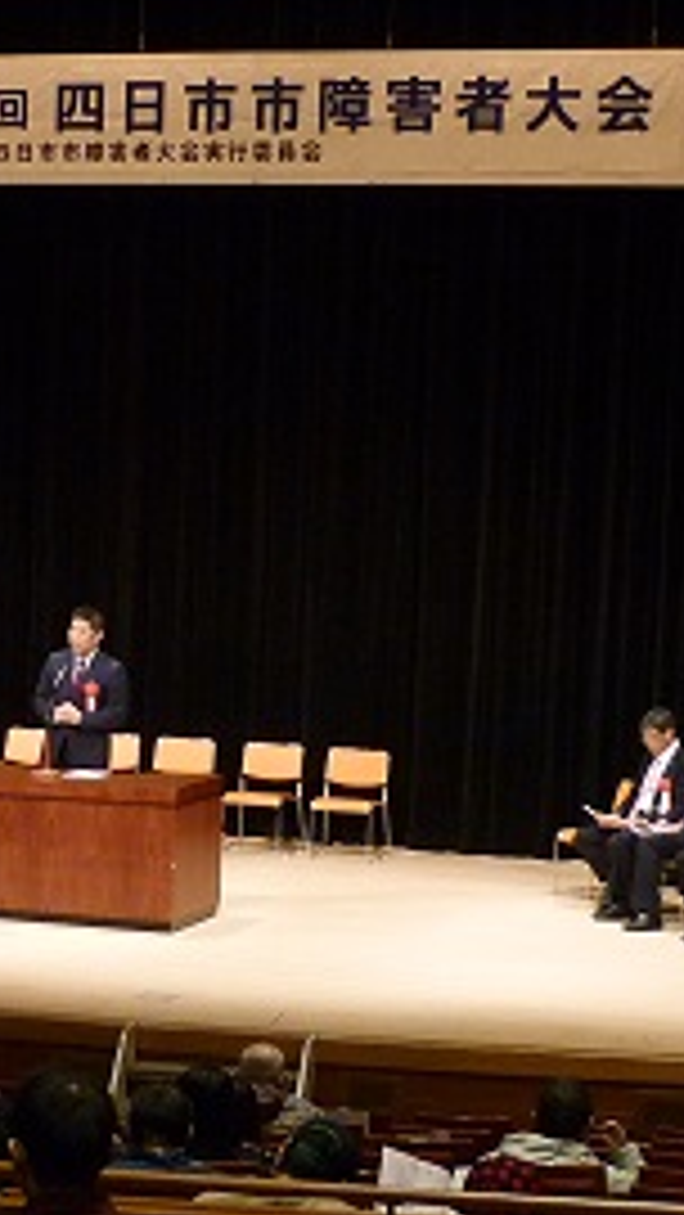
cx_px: 101
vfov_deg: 22.7
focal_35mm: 94
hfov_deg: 12.8
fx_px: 3029
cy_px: 605
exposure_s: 1/30
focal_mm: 5.9
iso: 320
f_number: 2.9
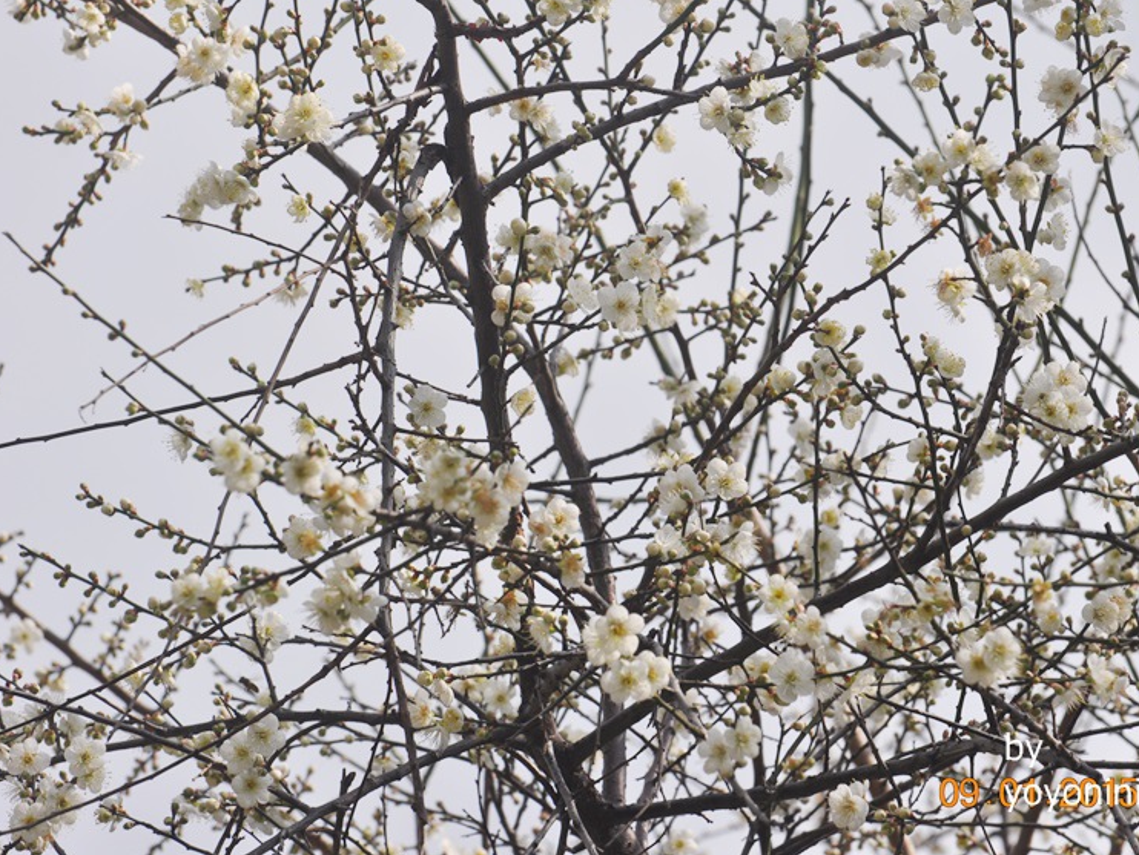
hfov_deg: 9.7
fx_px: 6733
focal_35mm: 205
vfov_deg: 7.3
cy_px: 428
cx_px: 613
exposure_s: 1/500
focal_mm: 125
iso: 200
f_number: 11
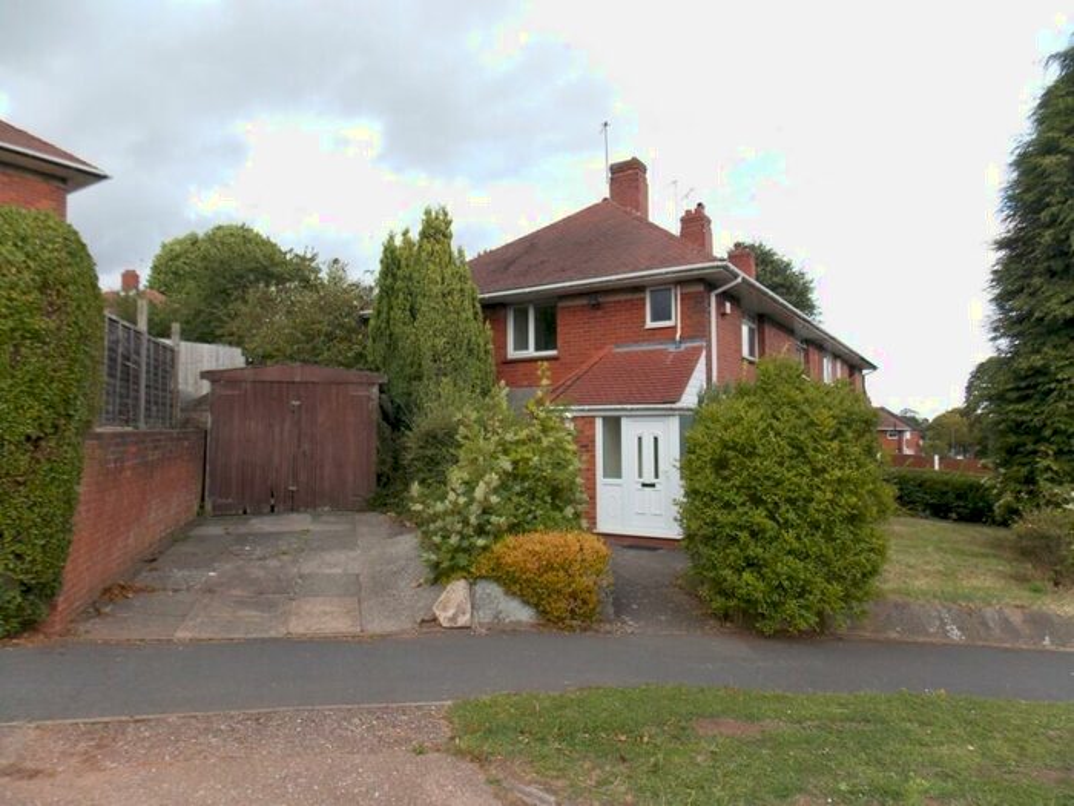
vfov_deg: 58.9
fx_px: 714
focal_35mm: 23
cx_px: 537
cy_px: 403
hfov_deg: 73.9
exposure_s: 1/320
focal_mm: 4
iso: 80
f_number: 3.1
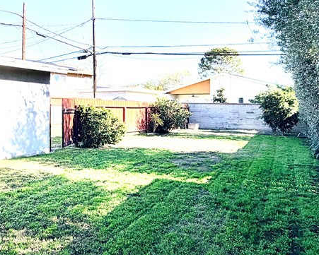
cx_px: 118
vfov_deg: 46.8
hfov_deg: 56.4
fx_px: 293
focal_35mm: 31
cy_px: 101
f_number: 2.2
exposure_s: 1/770
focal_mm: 2.22
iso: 32
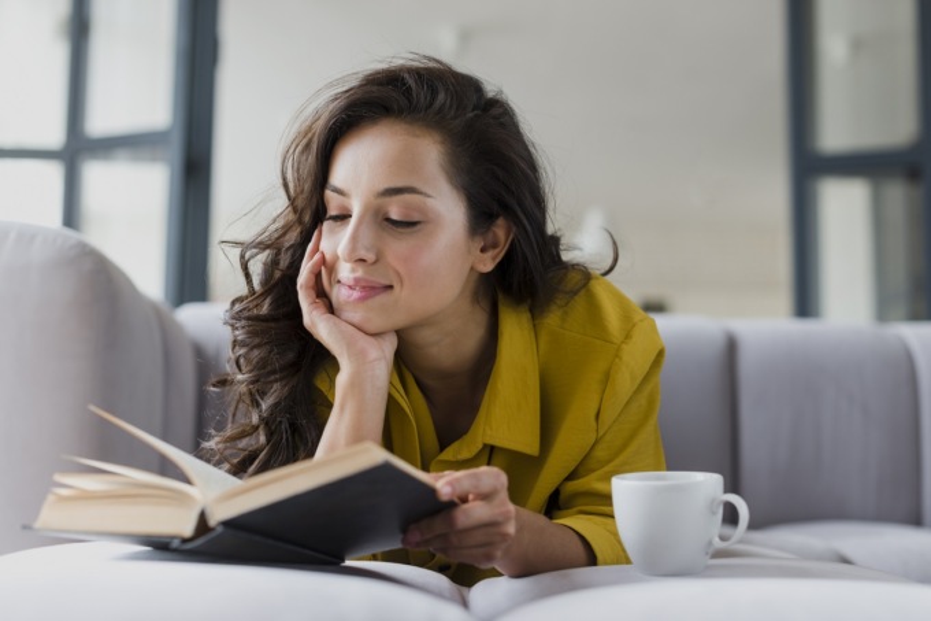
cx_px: 466
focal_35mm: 50
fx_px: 1293
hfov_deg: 39.6
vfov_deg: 27.0
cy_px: 310
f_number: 2.8
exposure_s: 1/250
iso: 250
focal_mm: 50
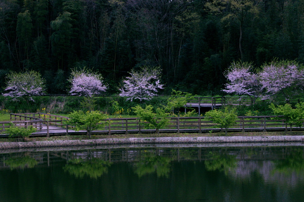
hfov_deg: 19.5
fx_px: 886
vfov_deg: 13.0
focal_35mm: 105
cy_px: 101
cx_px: 152
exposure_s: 1/125
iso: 1800
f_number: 4.5
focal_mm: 70
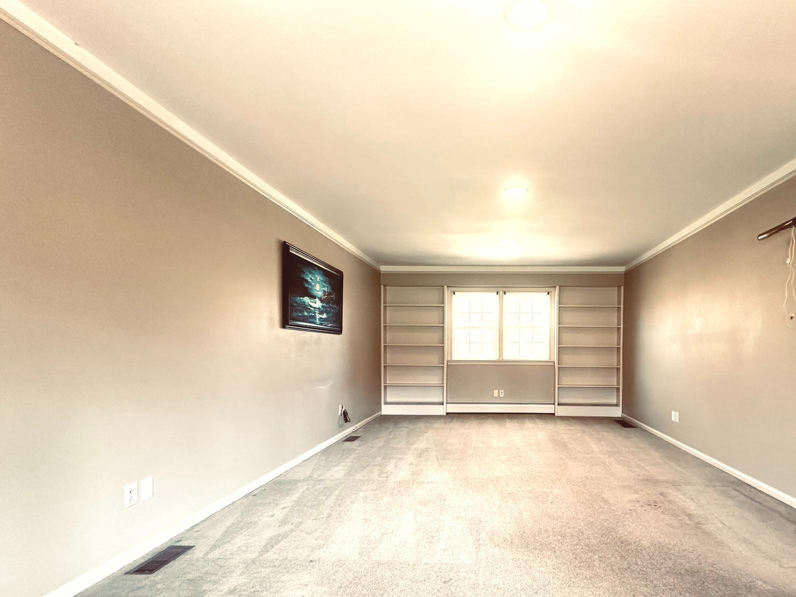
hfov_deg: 86.3
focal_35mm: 18
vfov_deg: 70.8
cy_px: 360
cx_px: 488
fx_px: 414
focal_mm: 2.22
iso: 250
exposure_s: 1/60
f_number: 2.2
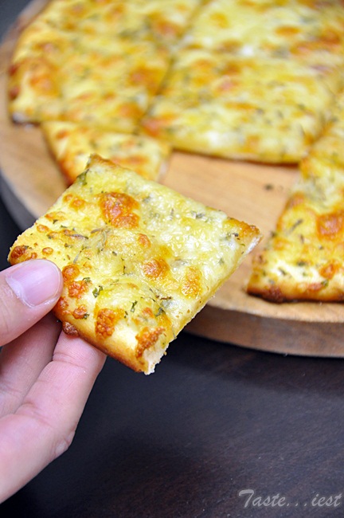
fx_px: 1982
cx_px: 172
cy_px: 259
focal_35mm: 138
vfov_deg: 14.9
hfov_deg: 9.9
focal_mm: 92
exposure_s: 1/80
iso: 1000
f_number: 5.6
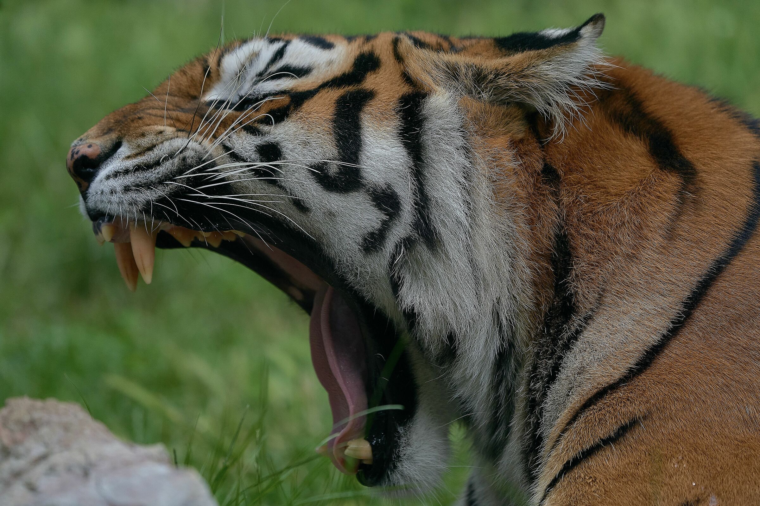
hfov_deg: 9.2
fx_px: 4729
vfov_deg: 6.1
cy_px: 253
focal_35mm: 224
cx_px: 380
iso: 800
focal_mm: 224
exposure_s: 1/800
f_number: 5.6
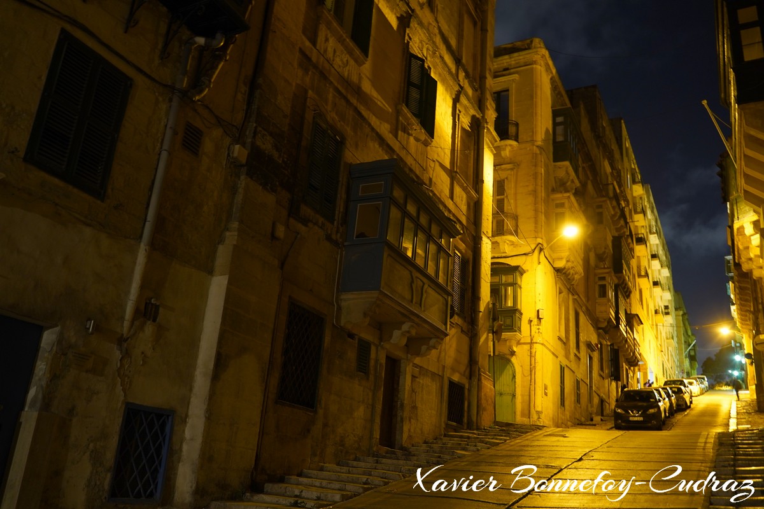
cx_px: 382
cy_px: 254
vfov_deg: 46.4
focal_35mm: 28
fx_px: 594
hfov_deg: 65.5
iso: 800
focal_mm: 28
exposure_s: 1/3
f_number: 2.8
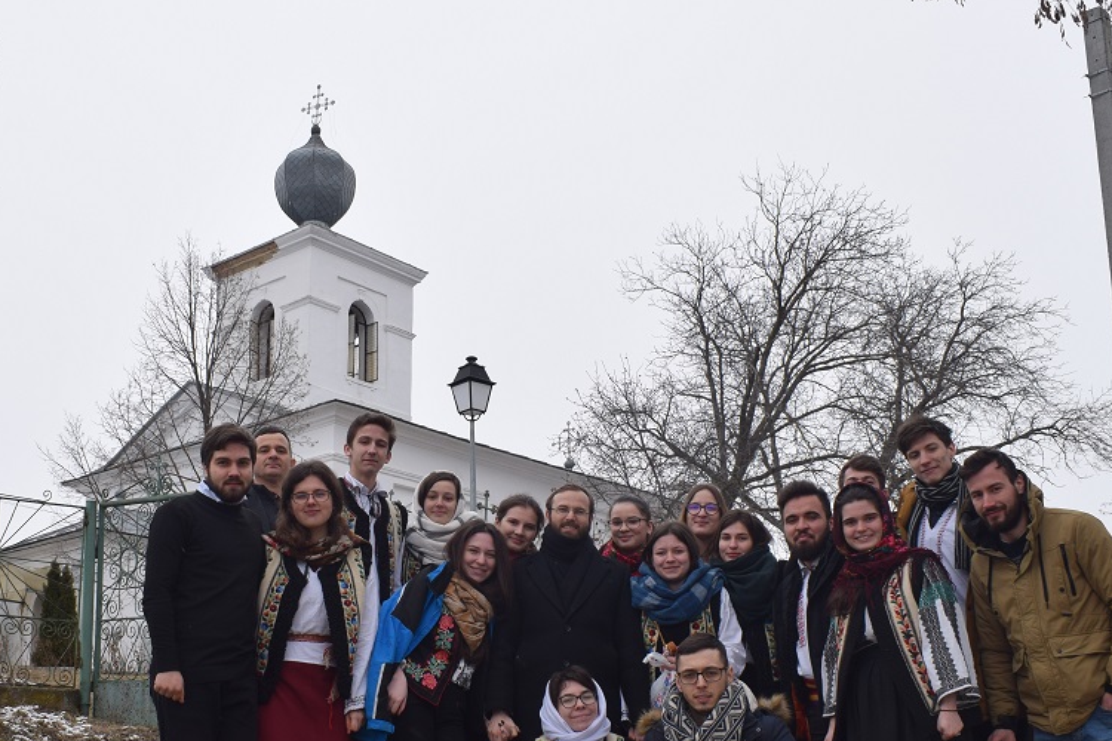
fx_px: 1483
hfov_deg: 41.0
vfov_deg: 28.0
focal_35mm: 48
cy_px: 470
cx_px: 477
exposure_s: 1/250
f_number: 8
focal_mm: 20
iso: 200
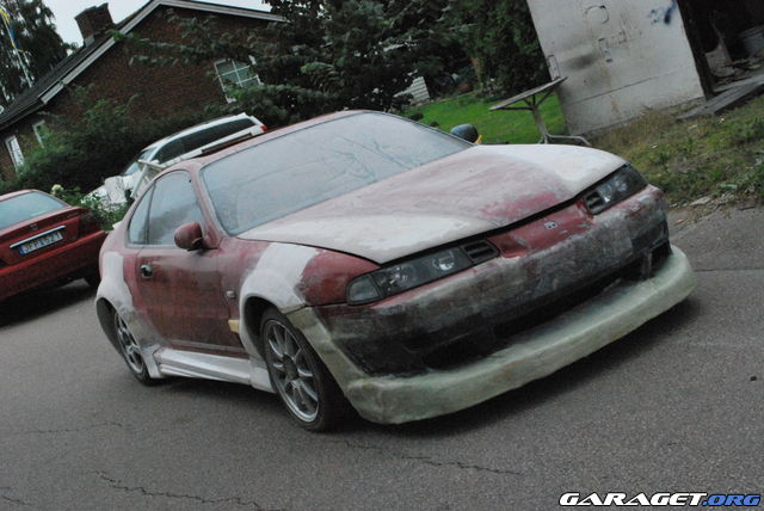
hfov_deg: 37.8
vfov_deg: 25.8
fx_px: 1115
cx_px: 382
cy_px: 256
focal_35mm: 52
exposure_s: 1/1000
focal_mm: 35
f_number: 16
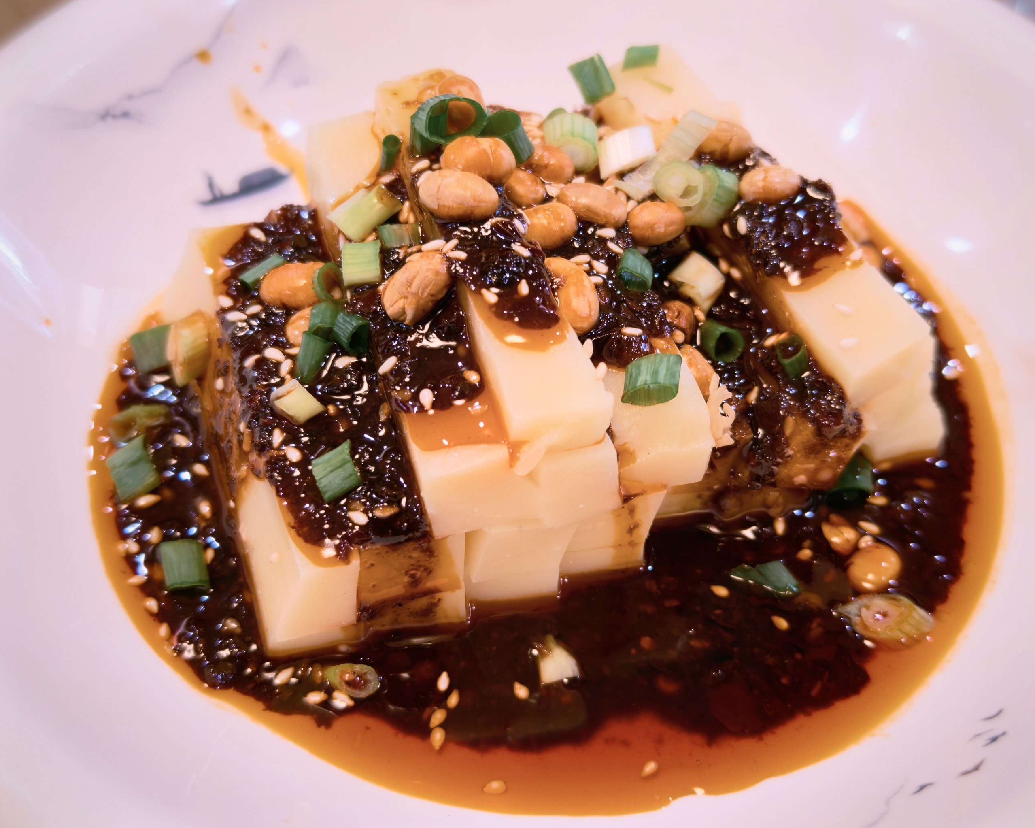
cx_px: 541
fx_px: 1501
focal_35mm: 49
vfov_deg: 30.8
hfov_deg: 38.0
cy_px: 414
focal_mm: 8.67
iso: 640
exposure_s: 1/50
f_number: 1.8
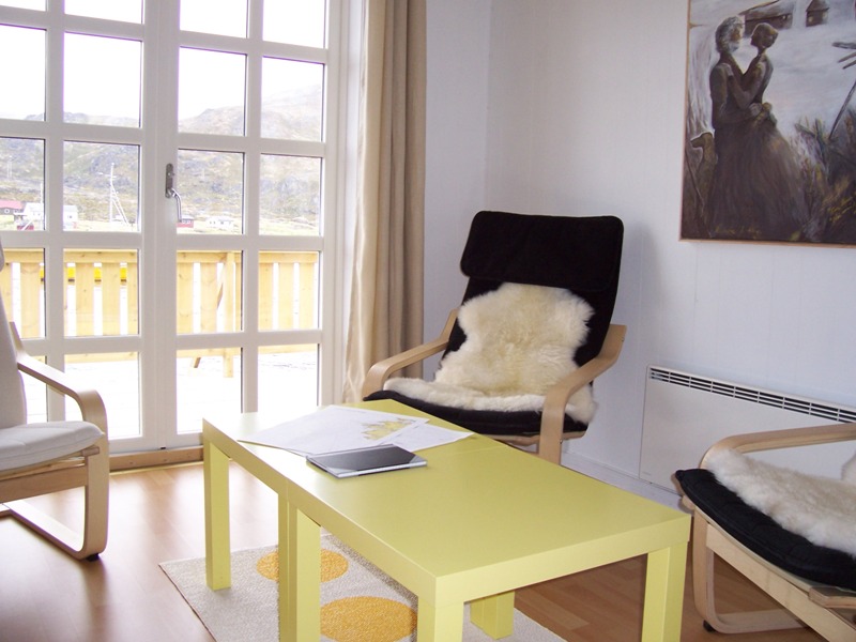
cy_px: 321
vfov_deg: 41.8
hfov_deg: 54.0
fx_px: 841
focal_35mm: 34
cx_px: 428
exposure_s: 1/90
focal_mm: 5.6
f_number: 2.7
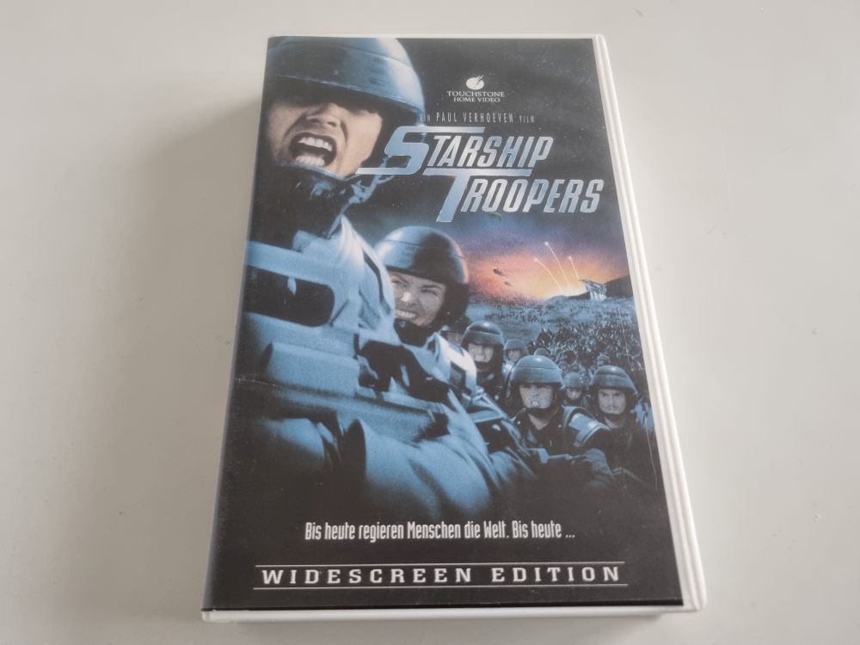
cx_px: 430
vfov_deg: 53.1
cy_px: 322
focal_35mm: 26
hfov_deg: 67.3
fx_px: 646
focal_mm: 5.4
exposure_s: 1/50
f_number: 1.8
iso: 500
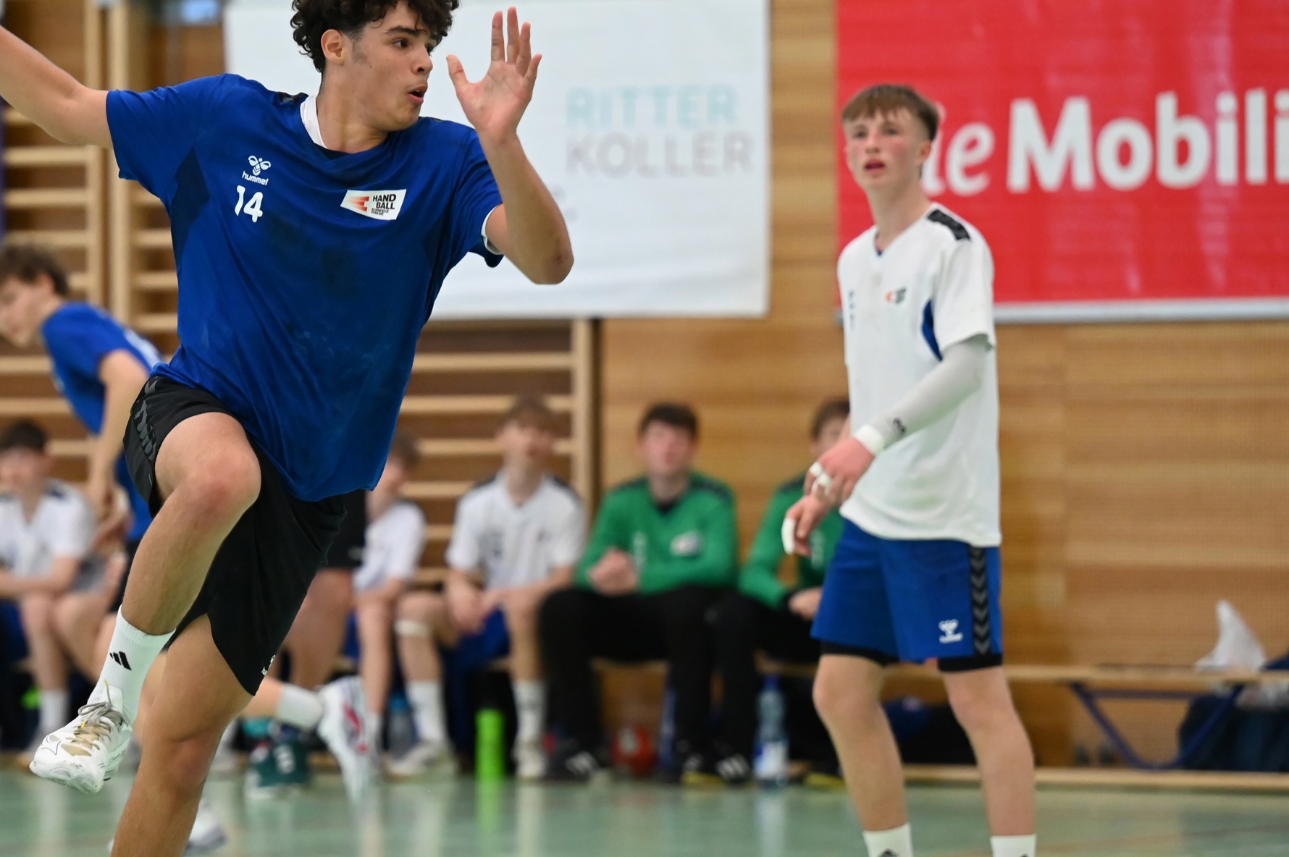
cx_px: 358
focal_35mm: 236
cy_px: 410
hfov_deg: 8.7
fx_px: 8444
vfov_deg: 5.8
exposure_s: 1/1250
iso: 4000
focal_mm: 140
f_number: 2.8
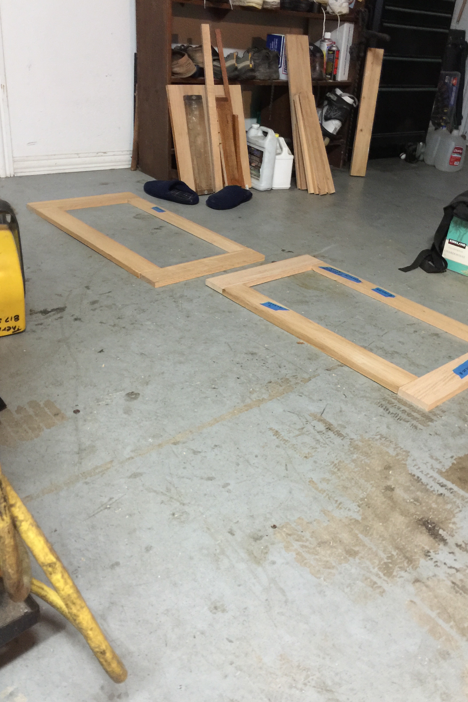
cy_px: 346
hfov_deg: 42.3
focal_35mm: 31
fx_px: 605
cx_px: 249
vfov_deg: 60.3
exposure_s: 1/4
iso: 100
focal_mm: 4.15
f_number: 2.2
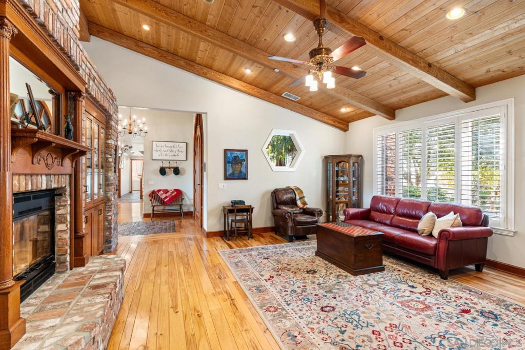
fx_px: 248
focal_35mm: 17
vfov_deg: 70.5
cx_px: 262
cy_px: 175
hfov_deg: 93.3
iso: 80
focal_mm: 17
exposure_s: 1.6
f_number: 8
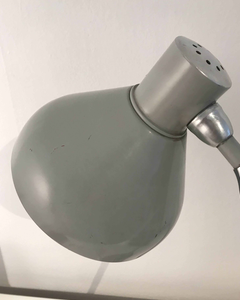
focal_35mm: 30
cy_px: 153
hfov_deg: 48.5
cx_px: 118
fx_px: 266
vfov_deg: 58.8
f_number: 1.8
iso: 40
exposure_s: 1/25
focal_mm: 3.99
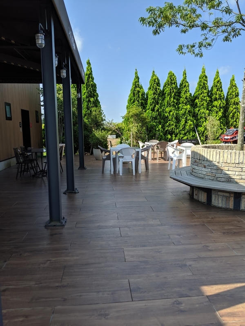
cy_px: 163
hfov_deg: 51.4
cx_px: 122
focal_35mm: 27
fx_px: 255
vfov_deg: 65.3
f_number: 1.8
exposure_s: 1/1805
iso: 57
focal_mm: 4.44
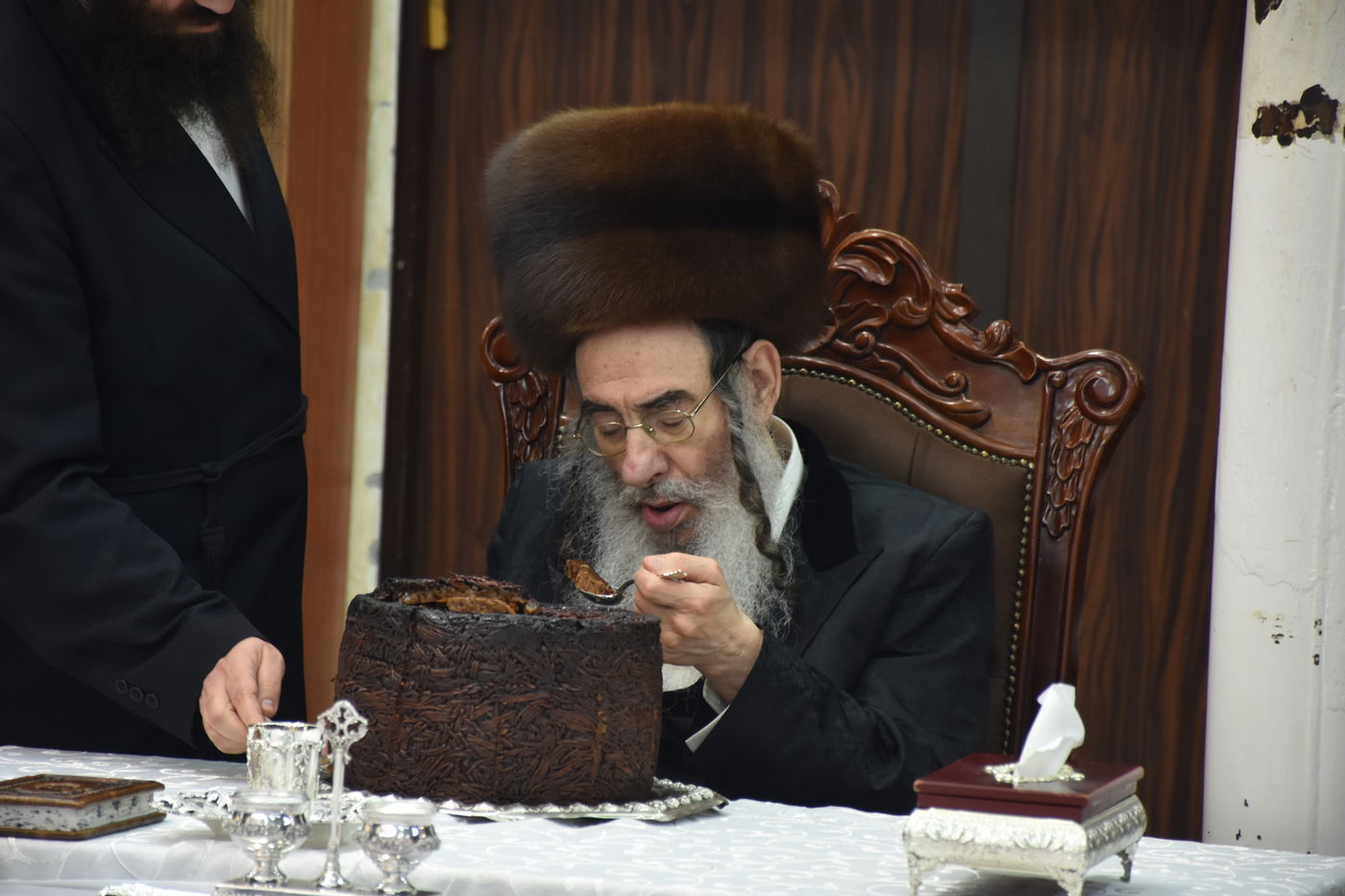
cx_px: 672
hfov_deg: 9.8
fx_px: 7844
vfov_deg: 6.5
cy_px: 448
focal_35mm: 210
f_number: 5.6
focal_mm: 140
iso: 1000
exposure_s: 1/80
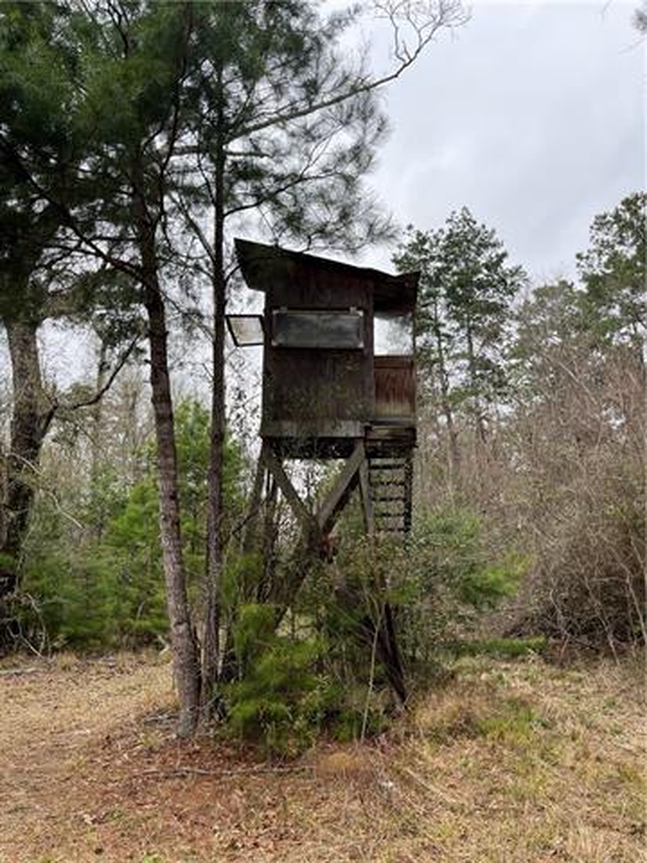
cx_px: 324
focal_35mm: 26
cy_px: 432
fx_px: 648
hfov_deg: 53.1
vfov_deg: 67.3
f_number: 1.6
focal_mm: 5.1
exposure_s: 1/631
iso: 50
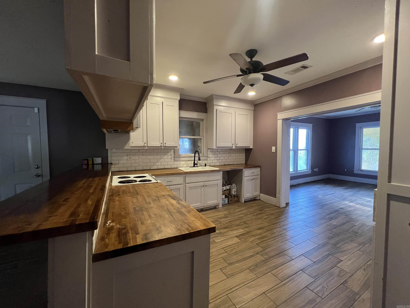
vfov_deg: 89.9
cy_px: 154
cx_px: 205
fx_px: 154
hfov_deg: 106.2
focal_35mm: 13
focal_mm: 1.57
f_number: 1.8
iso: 400
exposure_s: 1/60
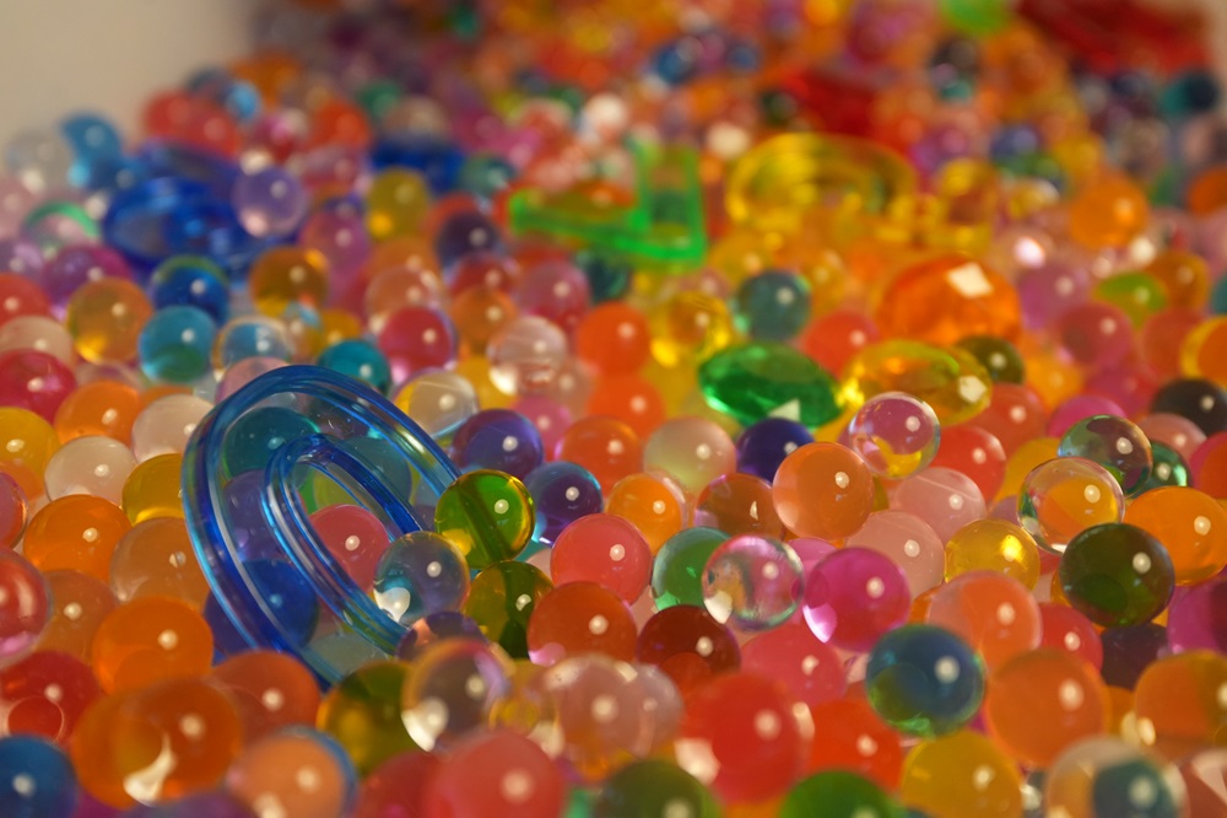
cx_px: 614
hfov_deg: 56.5
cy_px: 409
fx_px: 1141
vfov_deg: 39.4
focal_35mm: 34
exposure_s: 1/60
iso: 1600
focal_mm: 33.5
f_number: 4
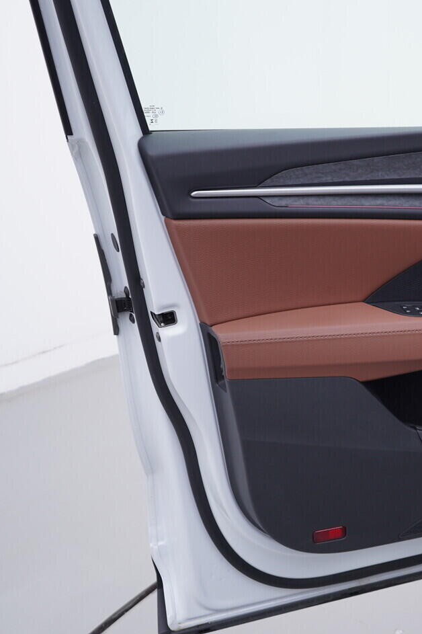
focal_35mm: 55
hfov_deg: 23.4
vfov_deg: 36.3
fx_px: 968
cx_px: 435
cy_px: 312
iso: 125
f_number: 3.5
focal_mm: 24
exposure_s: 1/60
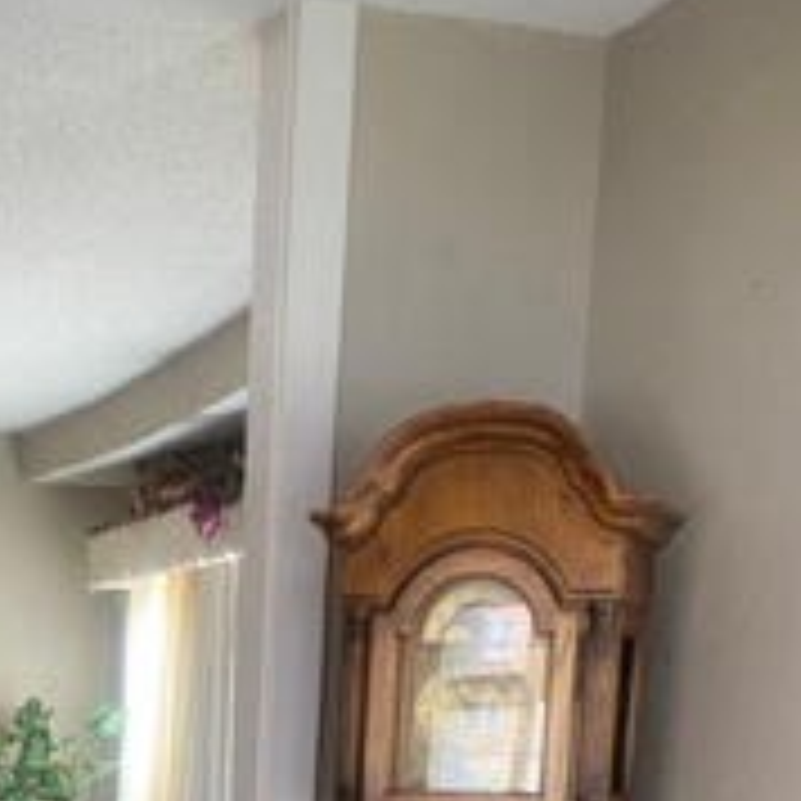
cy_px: 1026
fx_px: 1623
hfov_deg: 26.8
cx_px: 76
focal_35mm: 62
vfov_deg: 24.4
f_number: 1.8
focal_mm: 4.25
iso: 320
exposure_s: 1/60
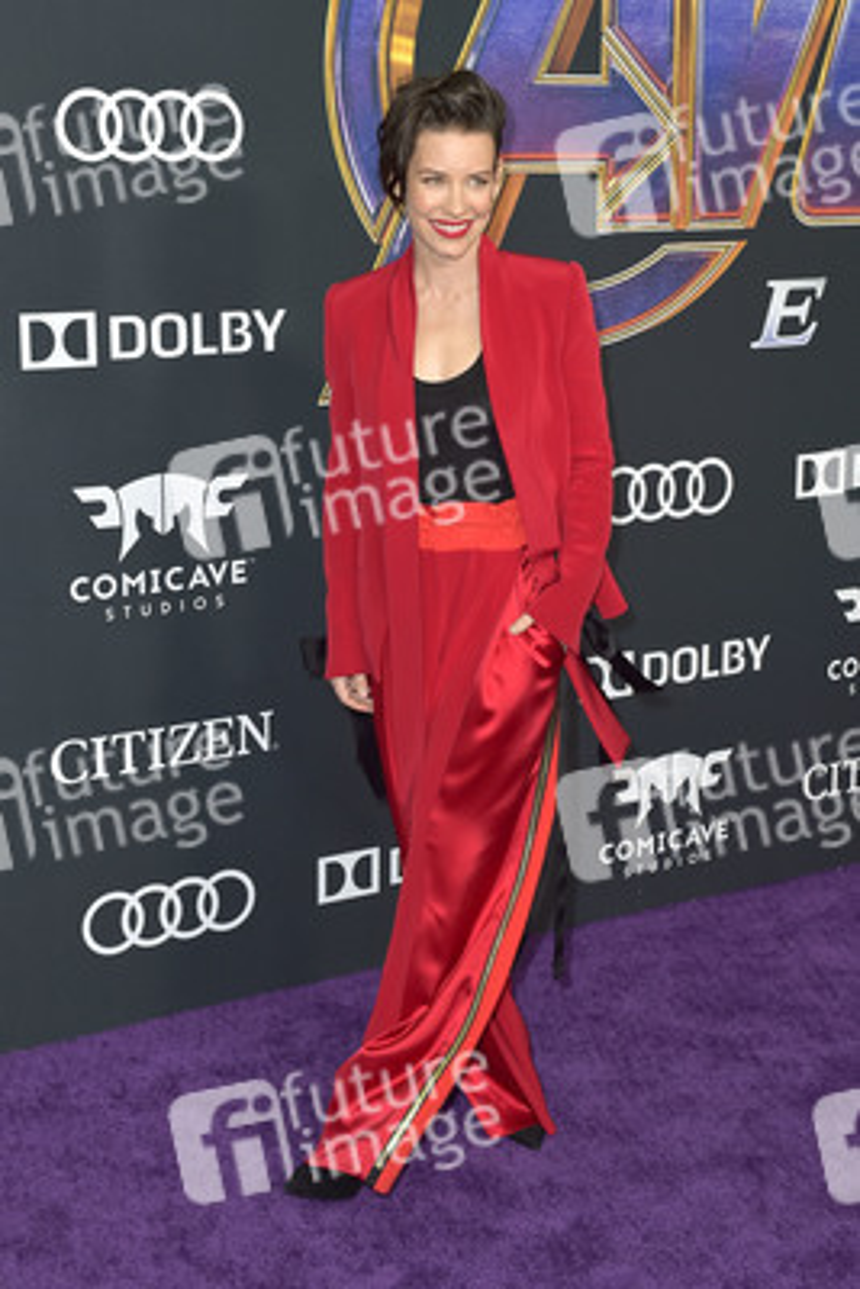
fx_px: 1790
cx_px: 430
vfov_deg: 39.6
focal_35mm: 50
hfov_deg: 27.0
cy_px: 644
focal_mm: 50
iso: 250
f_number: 5
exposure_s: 1/250
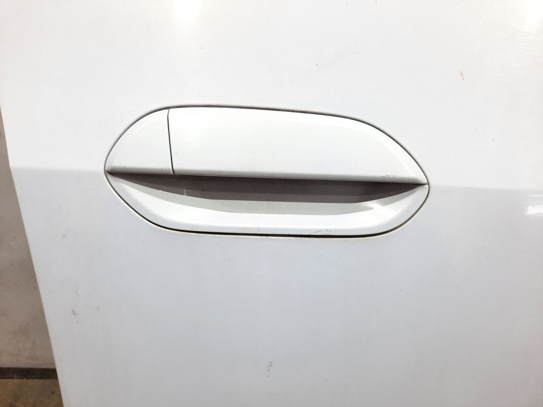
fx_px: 392
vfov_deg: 54.9
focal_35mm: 25
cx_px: 272
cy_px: 204
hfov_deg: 69.4
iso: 125
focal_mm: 4.6
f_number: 2
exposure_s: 1/50
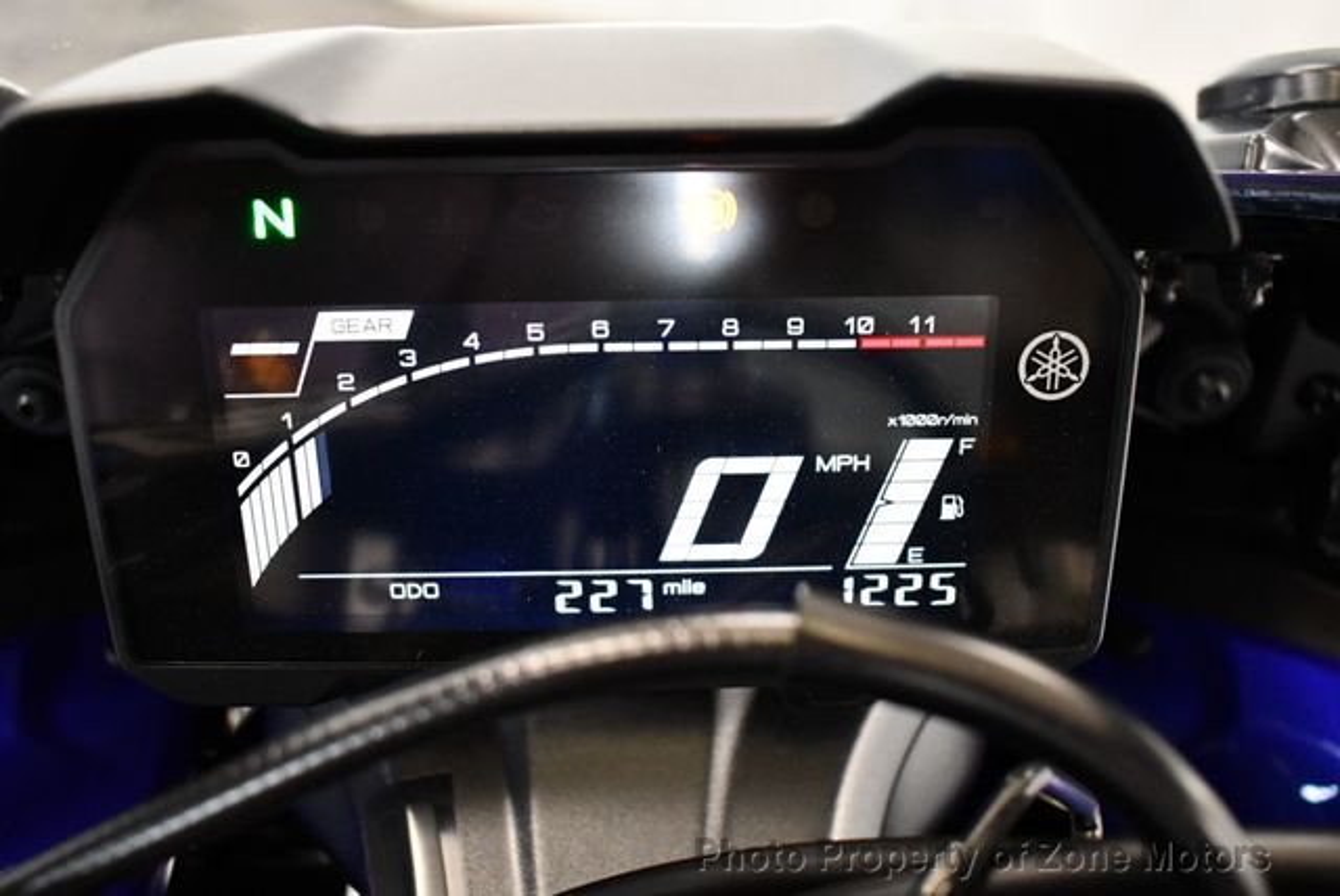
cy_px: 448
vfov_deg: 36.9
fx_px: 1341
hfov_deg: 53.1
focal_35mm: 36
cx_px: 670
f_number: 3.5
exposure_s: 1/125
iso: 3200
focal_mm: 18
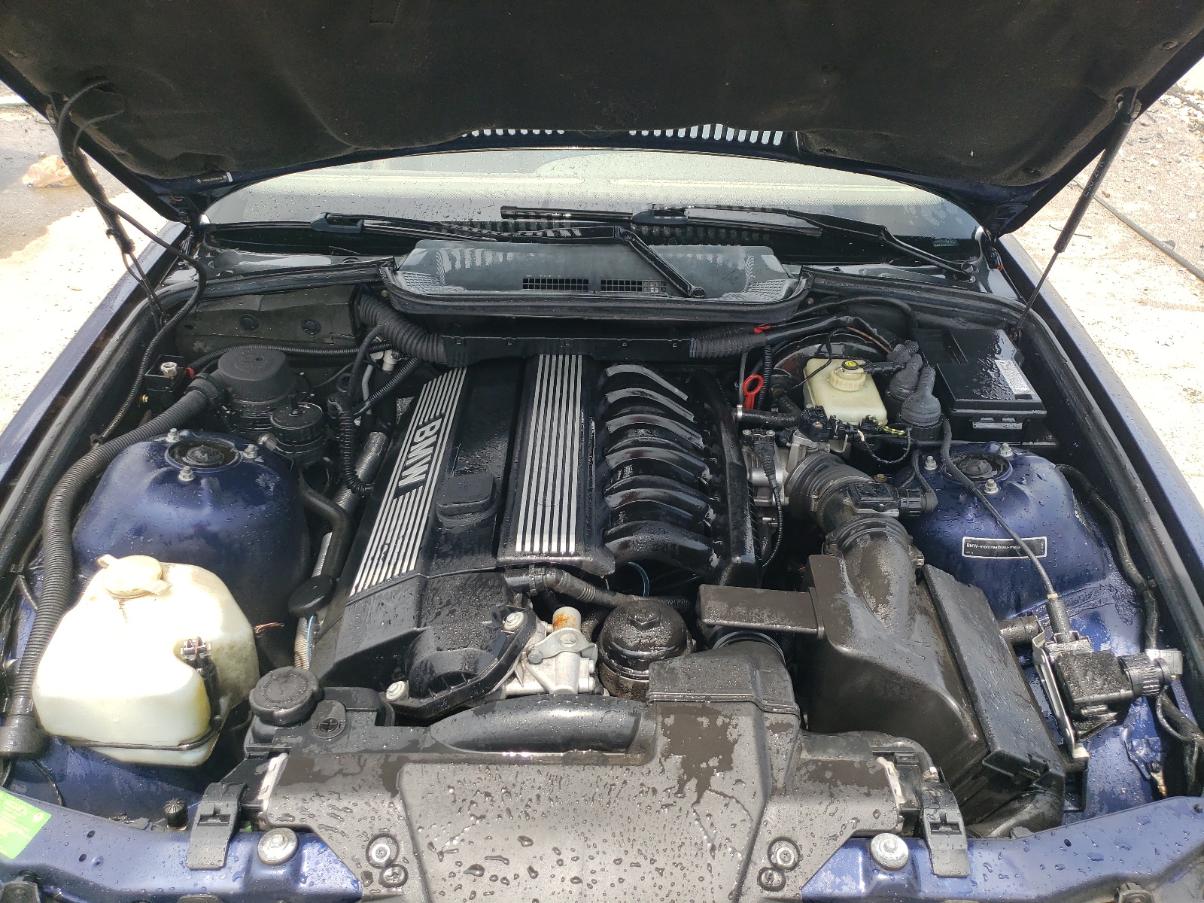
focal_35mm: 26
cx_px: 602
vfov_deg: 53.1
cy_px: 452
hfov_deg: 67.3
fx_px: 904
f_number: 1.5
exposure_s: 1/1000
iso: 50
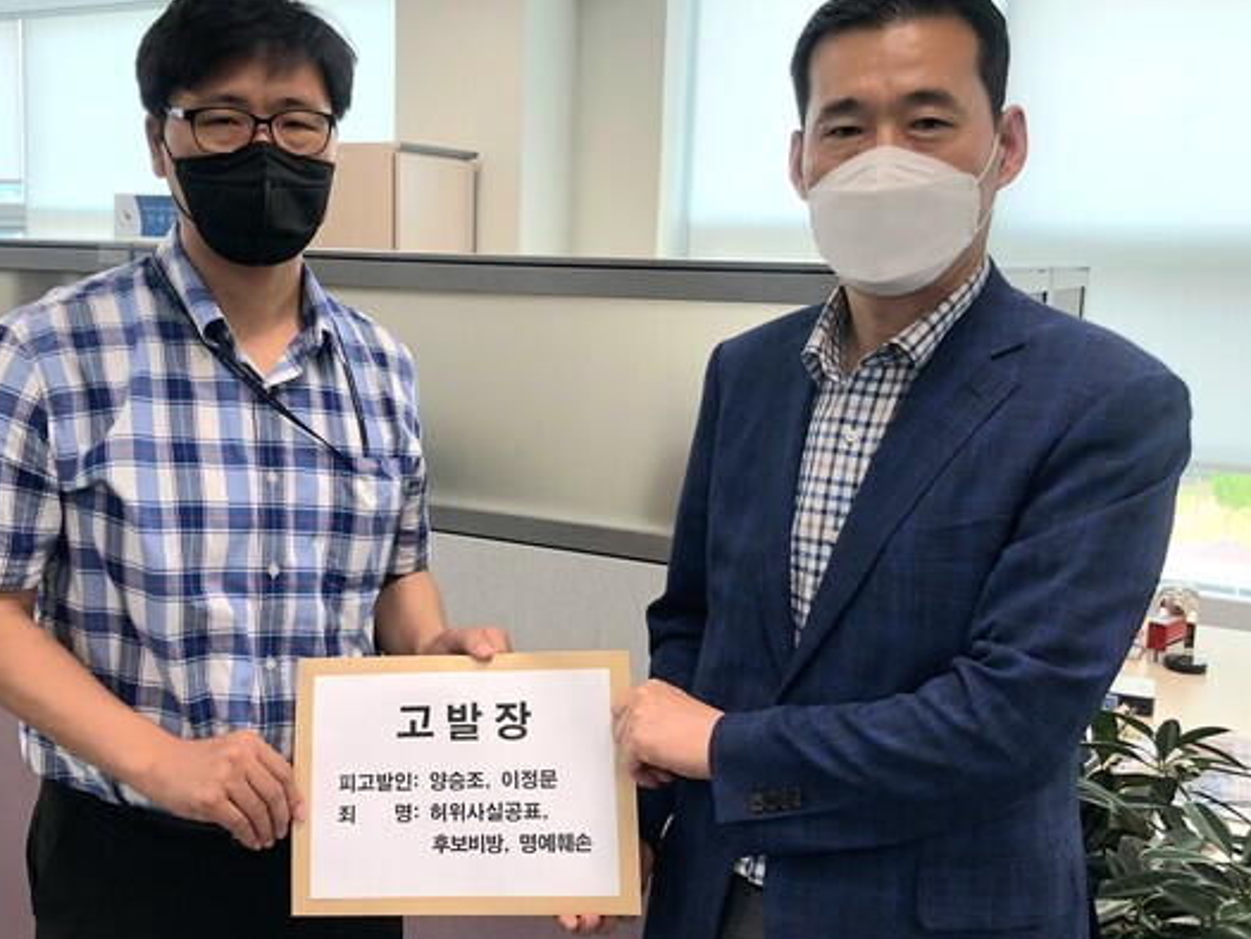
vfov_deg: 44.1
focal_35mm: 32
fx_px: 1157
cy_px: 422
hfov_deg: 56.7
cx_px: 562
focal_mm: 4
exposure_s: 1/120
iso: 40
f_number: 1.8
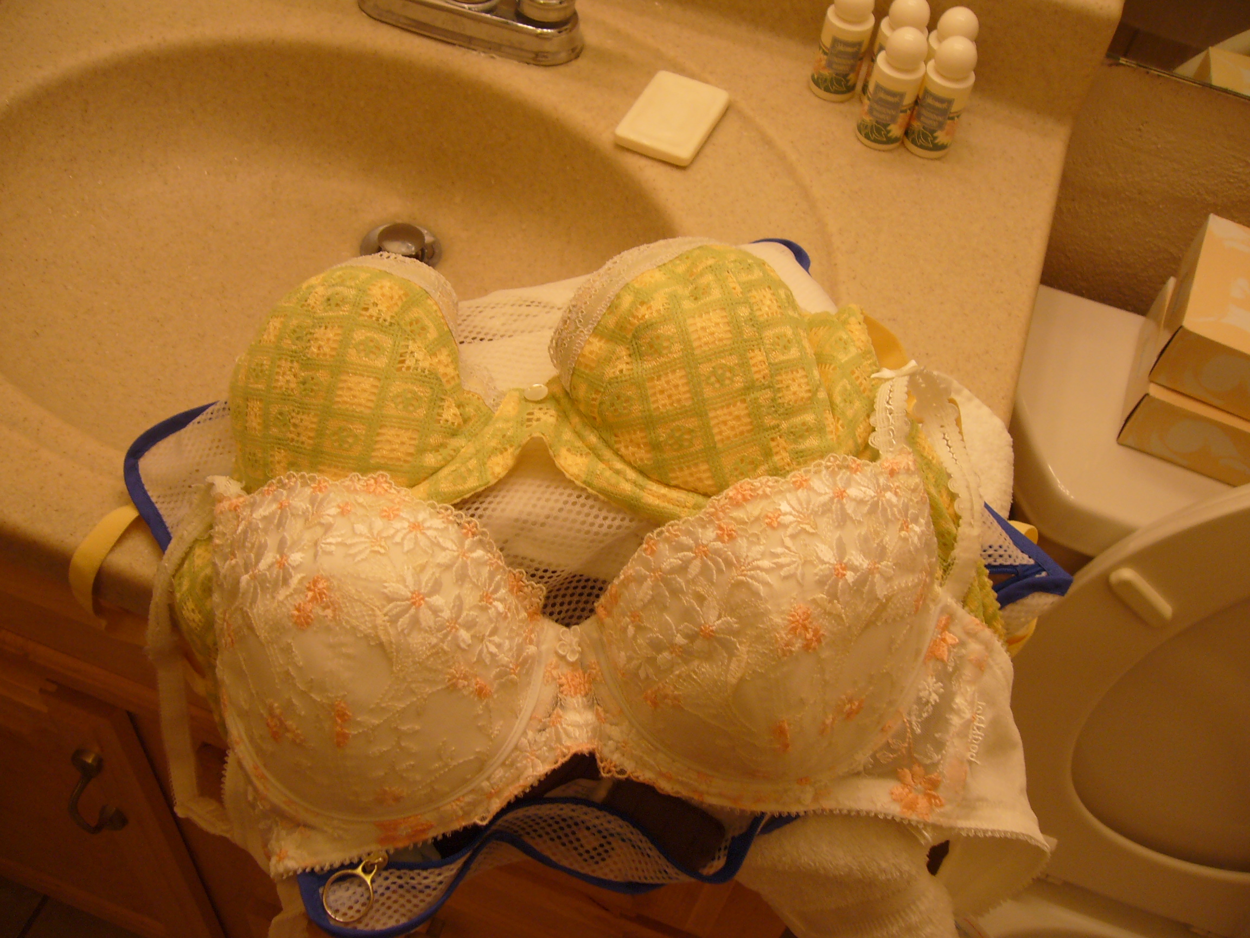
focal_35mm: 35
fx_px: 1264
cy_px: 469
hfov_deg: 52.6
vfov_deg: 40.7
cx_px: 625
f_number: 2.8
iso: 100
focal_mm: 5.8
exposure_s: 1/30
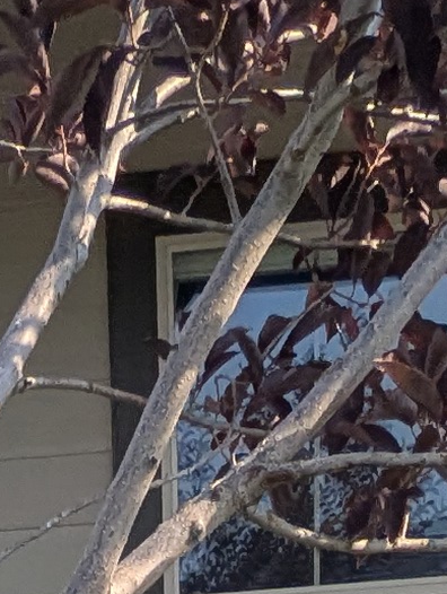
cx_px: 63
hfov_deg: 11.9
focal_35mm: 124
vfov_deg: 9.8
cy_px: 1988
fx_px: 2130
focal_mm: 2.35
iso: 45
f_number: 2.2
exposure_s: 1/654
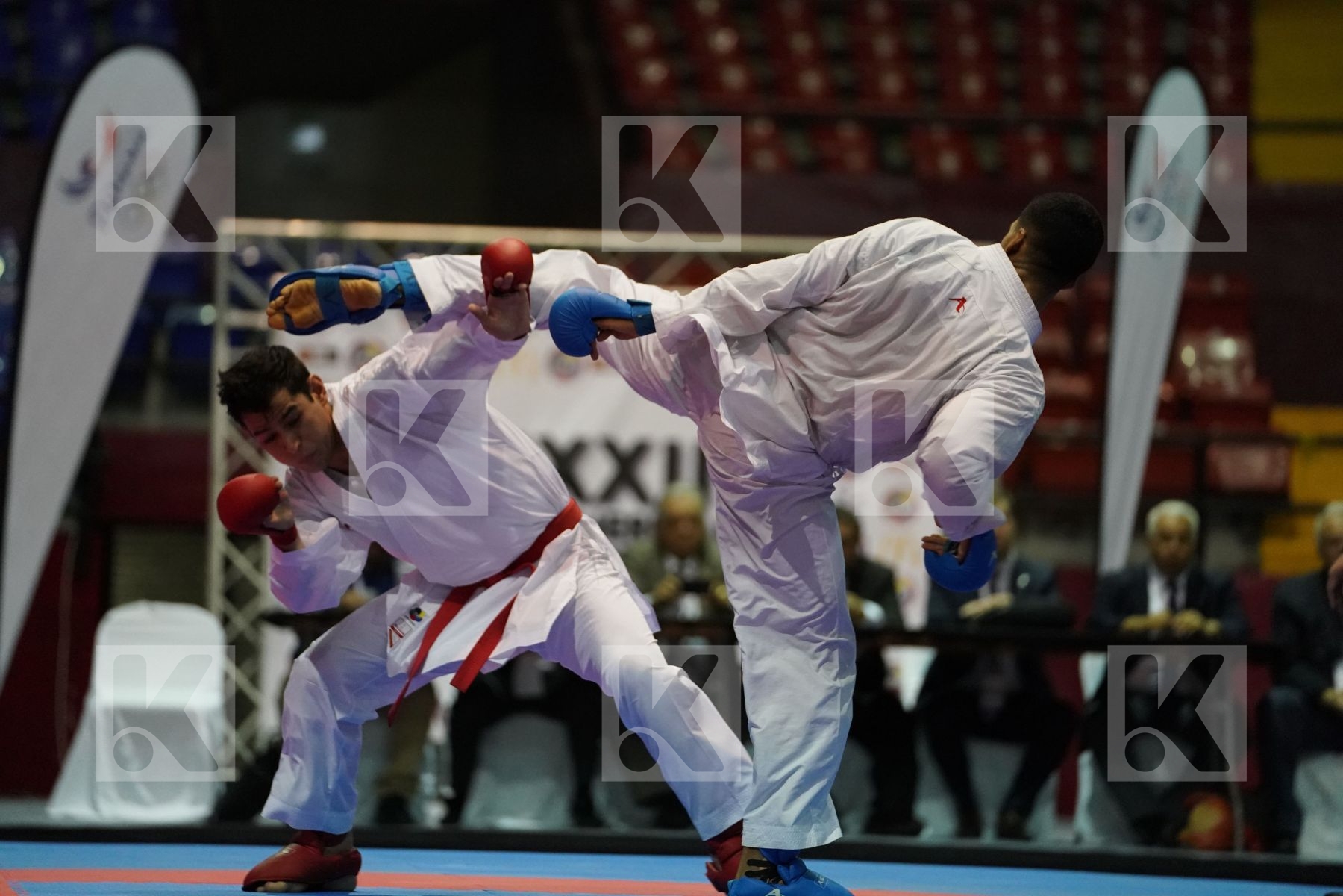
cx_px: 672
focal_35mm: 181
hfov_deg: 11.4
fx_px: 6752
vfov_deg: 7.6
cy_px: 448
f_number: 2.8
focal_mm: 181
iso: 6400
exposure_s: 1/800
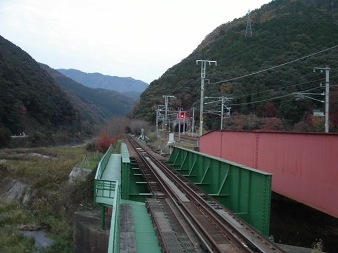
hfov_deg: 49.0
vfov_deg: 37.7
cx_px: 169
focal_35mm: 38
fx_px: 371
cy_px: 126
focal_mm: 7.8
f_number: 2.8
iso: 200
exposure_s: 1/15
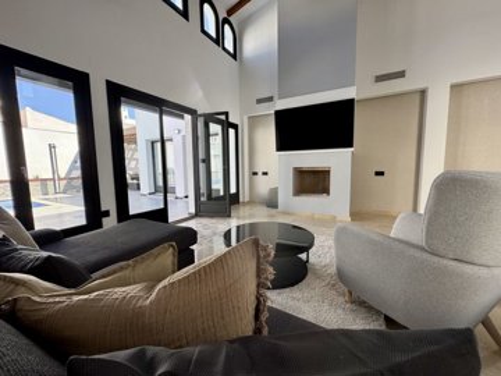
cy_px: 188
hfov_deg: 102.1
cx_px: 250
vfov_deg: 85.7
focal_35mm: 14
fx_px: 203
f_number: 2.2
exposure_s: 1/155
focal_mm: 2.22
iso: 40
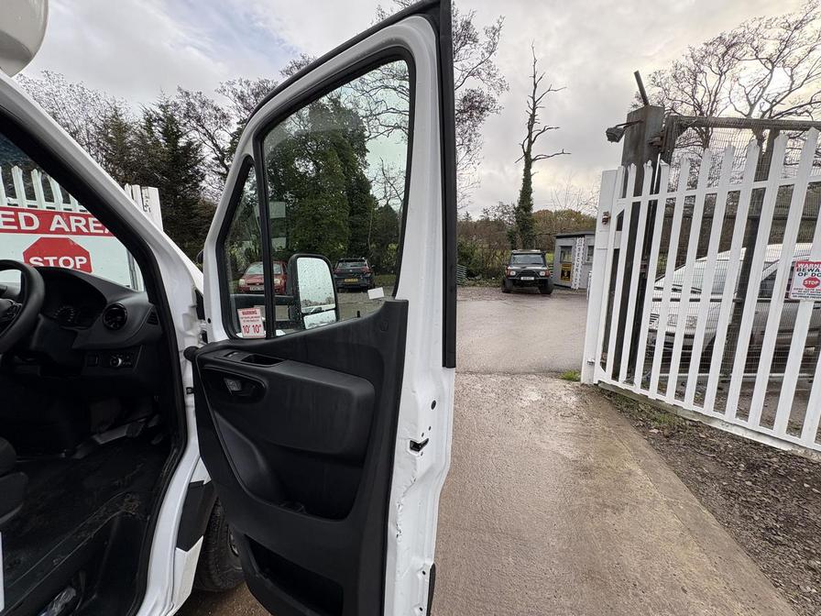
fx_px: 332
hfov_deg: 102.1
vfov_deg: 85.7
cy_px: 308
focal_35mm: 14
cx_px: 410
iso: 40
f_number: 2.2
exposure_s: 1/329
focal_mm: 2.22
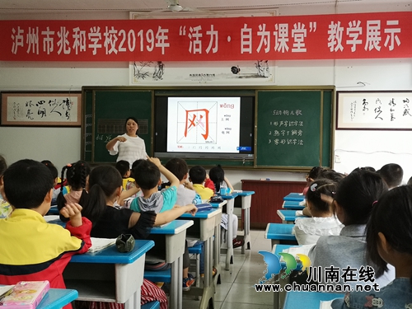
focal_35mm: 42
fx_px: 500
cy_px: 154
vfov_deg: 34.3
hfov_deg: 44.8
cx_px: 206
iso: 100
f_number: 1.8
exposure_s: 1/50
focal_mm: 3.95
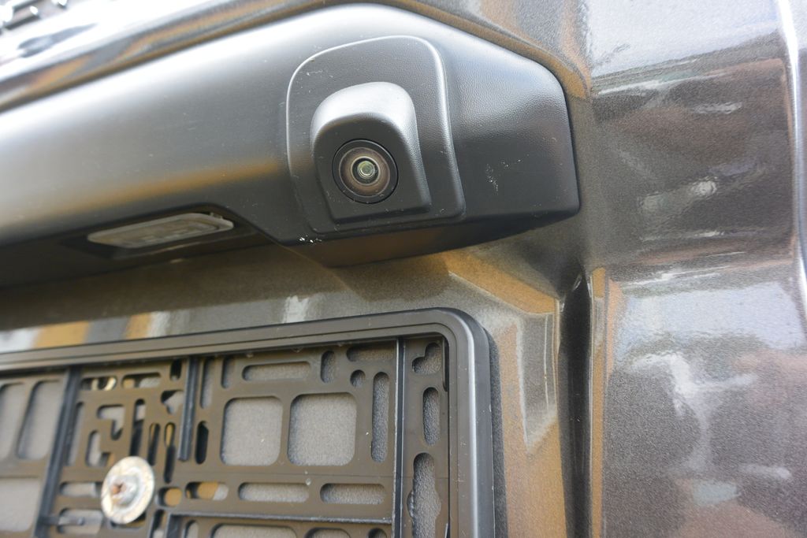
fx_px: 605
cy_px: 269
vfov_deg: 47.9
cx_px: 404
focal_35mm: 27
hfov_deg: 67.4
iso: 160
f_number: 3.5
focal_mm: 10
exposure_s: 1/125
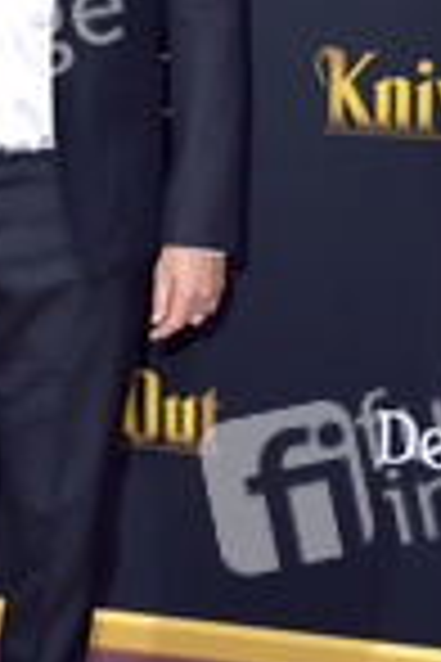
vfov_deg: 17.9
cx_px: 25
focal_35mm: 114
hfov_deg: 11.9
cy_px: 243
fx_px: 2095
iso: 500
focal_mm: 42
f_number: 7.1
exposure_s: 1/250
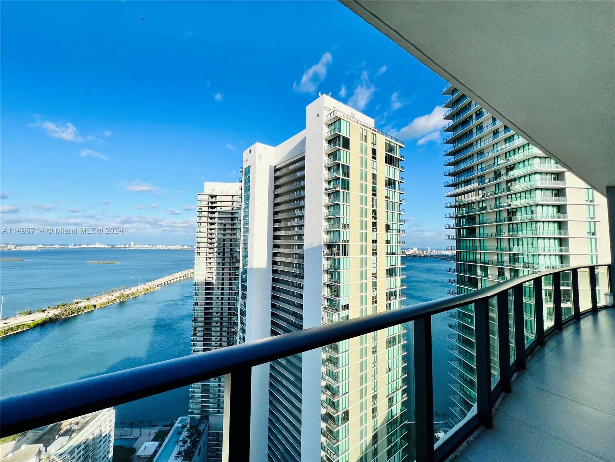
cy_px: 231
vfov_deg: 89.9
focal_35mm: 13
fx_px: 231
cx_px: 308
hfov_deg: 106.2
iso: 32
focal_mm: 1.57
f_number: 1.8
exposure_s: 1/2096
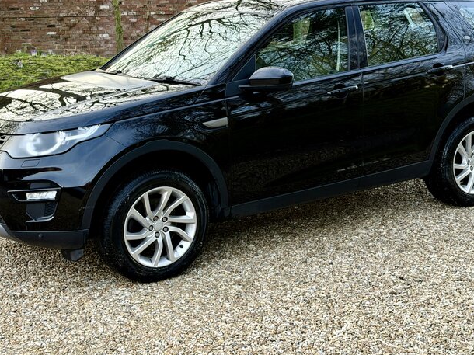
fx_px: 862
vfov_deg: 23.2
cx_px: 246
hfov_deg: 30.7
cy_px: 151
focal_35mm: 63
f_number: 1.78
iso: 100
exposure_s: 1/164
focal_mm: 6.76
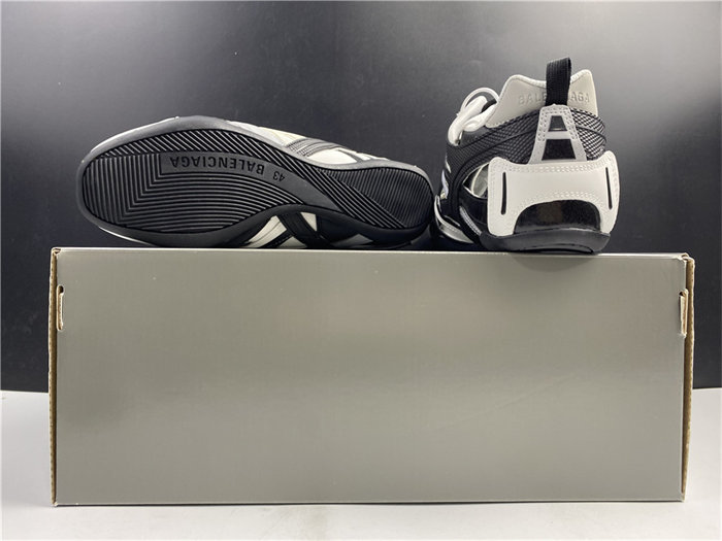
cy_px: 270
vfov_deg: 53.1
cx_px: 361
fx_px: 542
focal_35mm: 26
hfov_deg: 67.3
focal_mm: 4.25
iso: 80
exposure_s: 1/50
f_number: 1.8
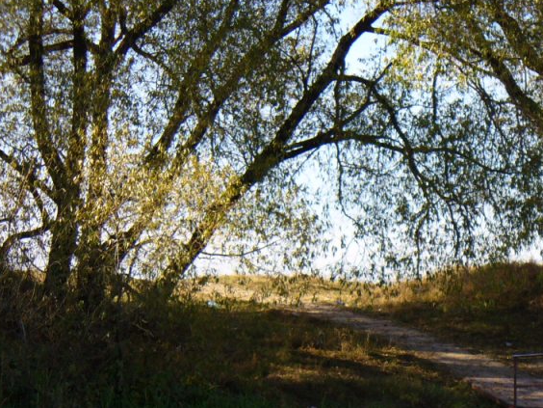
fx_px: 2792
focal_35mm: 178
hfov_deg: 11.1
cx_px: 469
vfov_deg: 8.3
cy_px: 343
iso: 80
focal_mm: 16.1
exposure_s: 1/320
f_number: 3.5
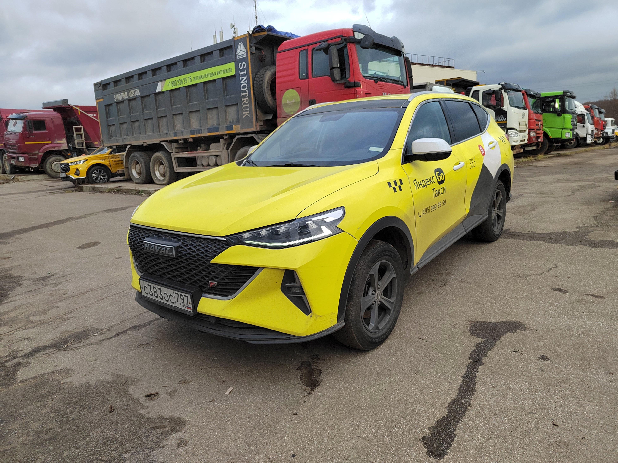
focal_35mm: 23
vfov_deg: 58.9
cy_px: 232
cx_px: 309
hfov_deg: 73.9
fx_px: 411
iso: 397
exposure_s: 1/652
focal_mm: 5.52
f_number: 1.9
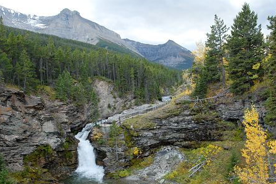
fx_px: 230
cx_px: 141
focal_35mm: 30
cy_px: 103
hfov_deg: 61.9
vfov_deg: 43.6
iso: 400
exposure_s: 1/60
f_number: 7.1
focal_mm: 16
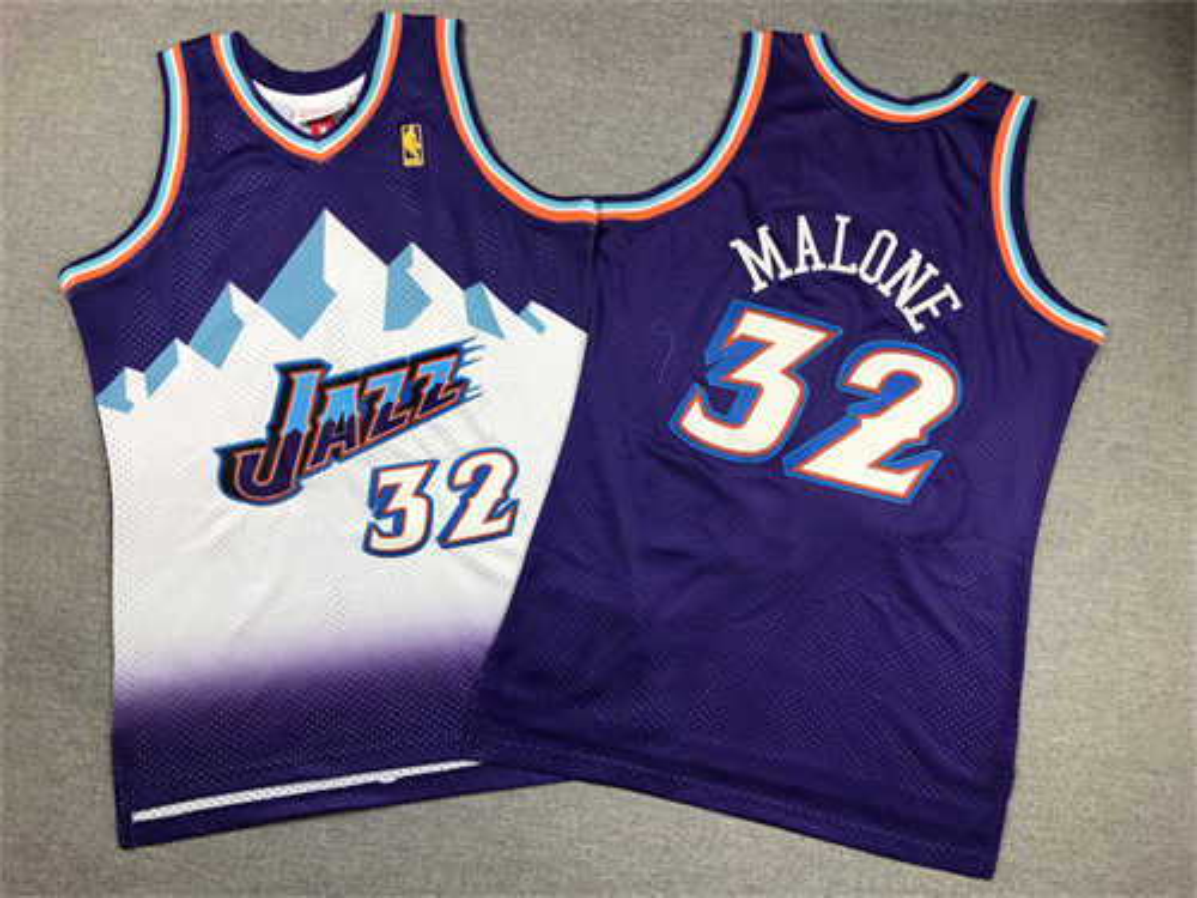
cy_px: 449
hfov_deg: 63.4
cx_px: 598
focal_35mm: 28
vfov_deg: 49.7
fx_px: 968
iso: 25
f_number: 1.8
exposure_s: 1/100
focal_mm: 3.99
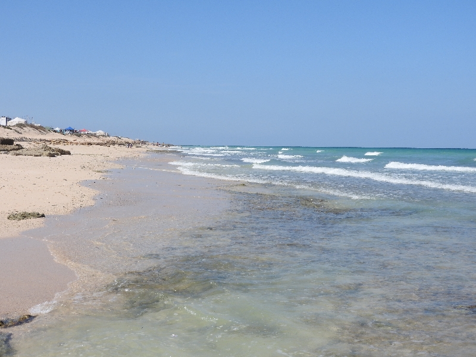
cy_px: 178
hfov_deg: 34.9
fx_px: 756
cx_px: 238
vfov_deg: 26.6
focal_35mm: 55
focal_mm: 9.9
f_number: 4
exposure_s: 1/1250
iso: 100
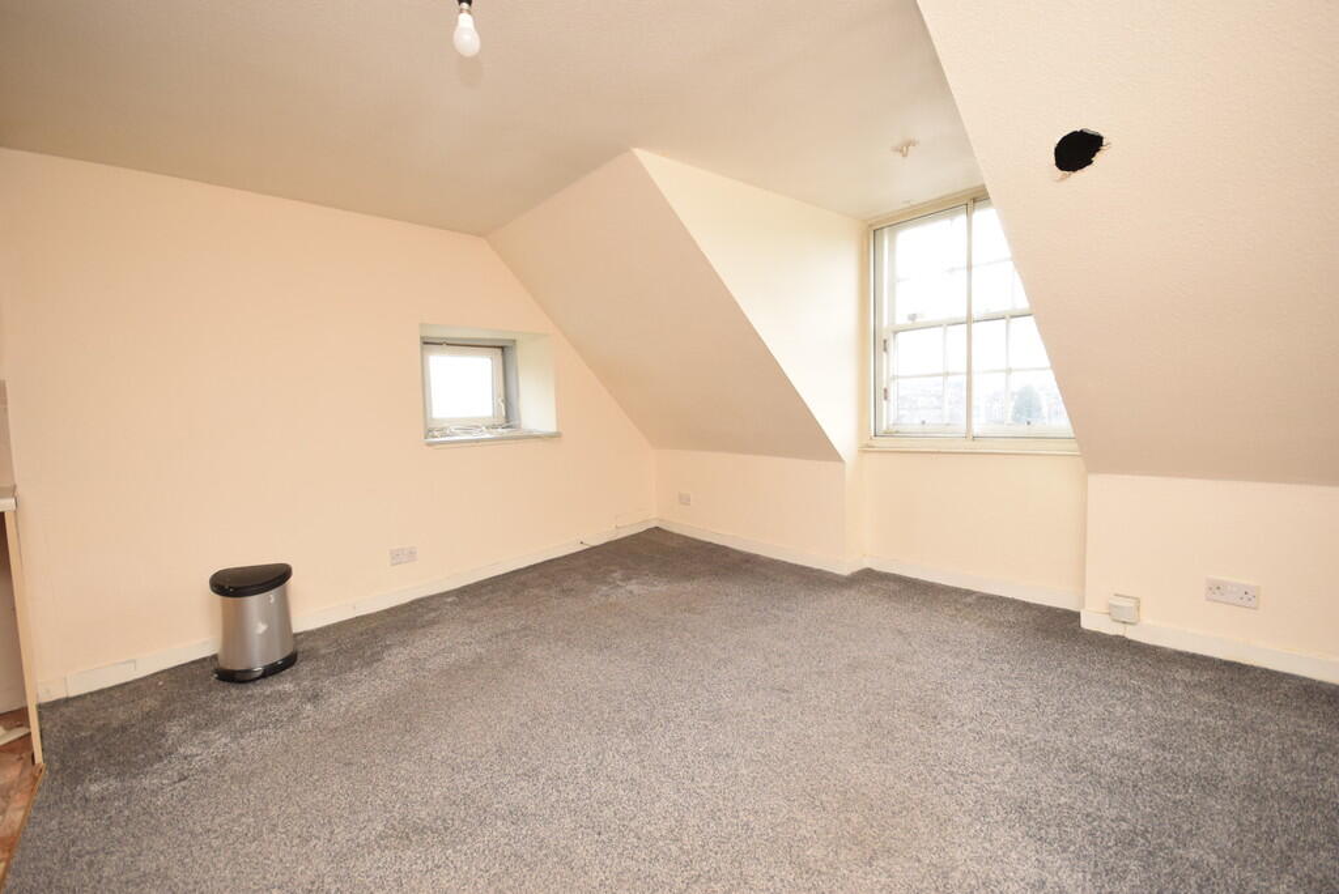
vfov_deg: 77.4
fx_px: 558
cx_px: 670
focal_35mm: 15
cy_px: 447
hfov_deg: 100.4
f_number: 5
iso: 800
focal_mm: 10
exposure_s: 1/100
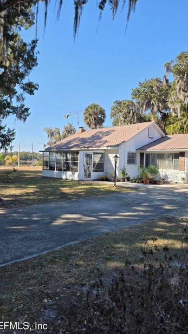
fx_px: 230
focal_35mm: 26
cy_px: 168
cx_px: 88
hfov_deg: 44.4
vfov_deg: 71.9
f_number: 1.7
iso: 80
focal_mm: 6.3
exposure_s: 1/3001
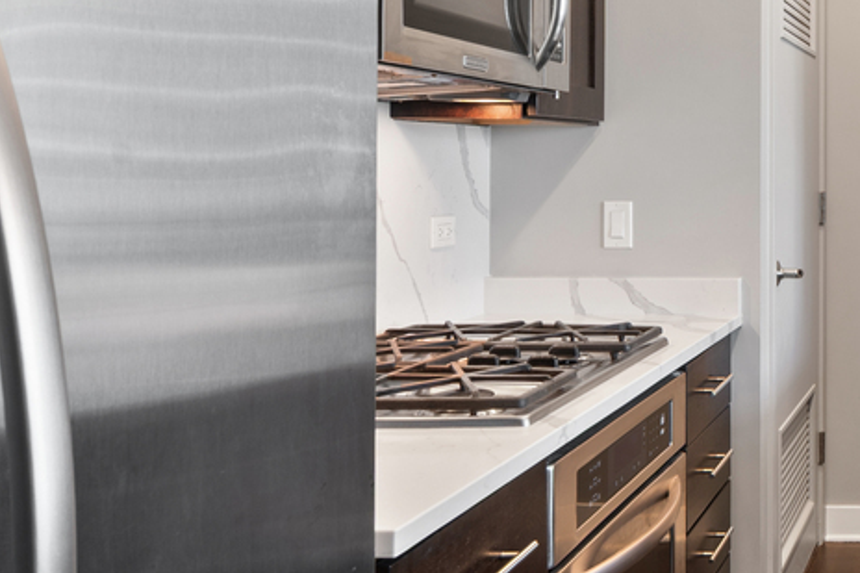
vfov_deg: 27.4
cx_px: 987
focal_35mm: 49
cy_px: 197
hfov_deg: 34.0
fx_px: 1170
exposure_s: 1.3
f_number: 10
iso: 100
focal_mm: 14
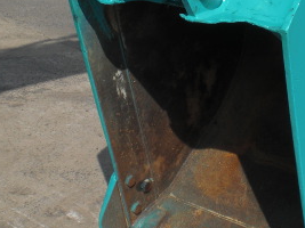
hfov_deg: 21.4
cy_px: 116
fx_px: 801
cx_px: 227
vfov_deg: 16.2
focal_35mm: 91
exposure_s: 1/500
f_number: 5.6
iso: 64
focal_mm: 6.3
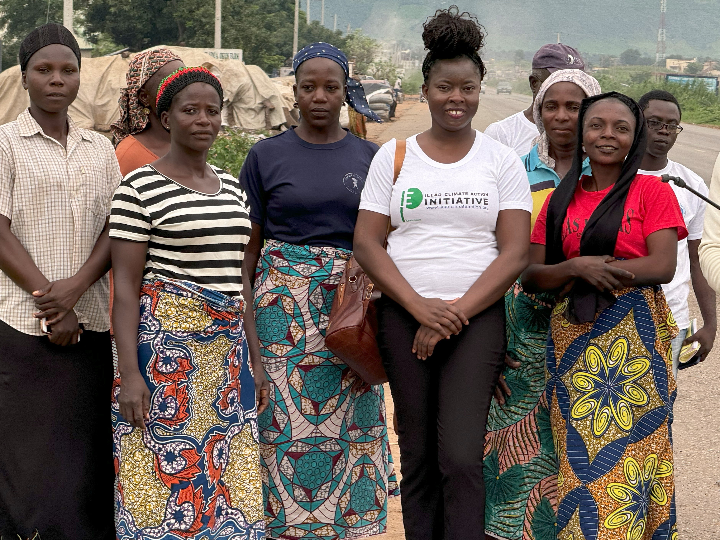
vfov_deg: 11.5
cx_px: 381
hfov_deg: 15.3
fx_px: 2683
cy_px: 287
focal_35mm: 129
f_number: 2.8
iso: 50
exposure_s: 1/132
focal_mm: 15.66
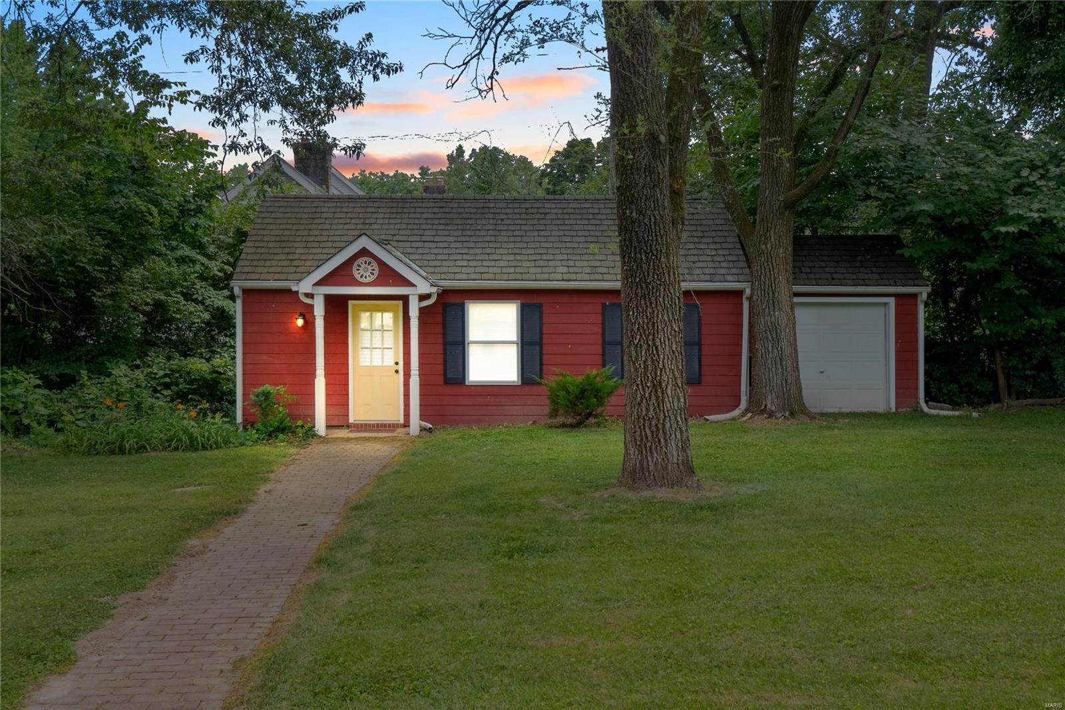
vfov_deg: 36.9
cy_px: 355
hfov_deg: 53.1
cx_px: 532
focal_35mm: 36
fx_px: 1065
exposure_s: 1/160
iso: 400
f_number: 8
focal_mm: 18
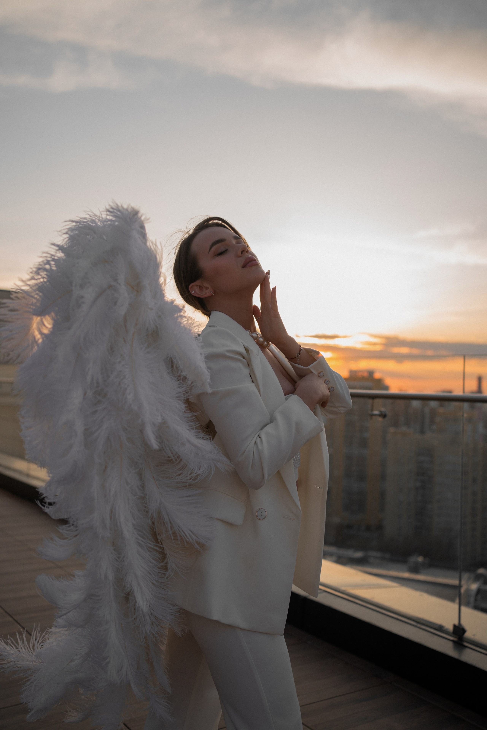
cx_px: 244
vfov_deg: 54.4
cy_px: 365
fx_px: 710
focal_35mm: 35
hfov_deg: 37.9
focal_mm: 35
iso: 100
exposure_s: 1/320
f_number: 2.8
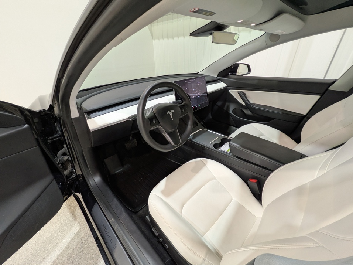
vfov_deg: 81.7
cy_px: 130
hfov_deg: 98.2
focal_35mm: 15
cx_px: 172
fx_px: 153
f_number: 2.2
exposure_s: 1/25
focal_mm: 1.83
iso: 60
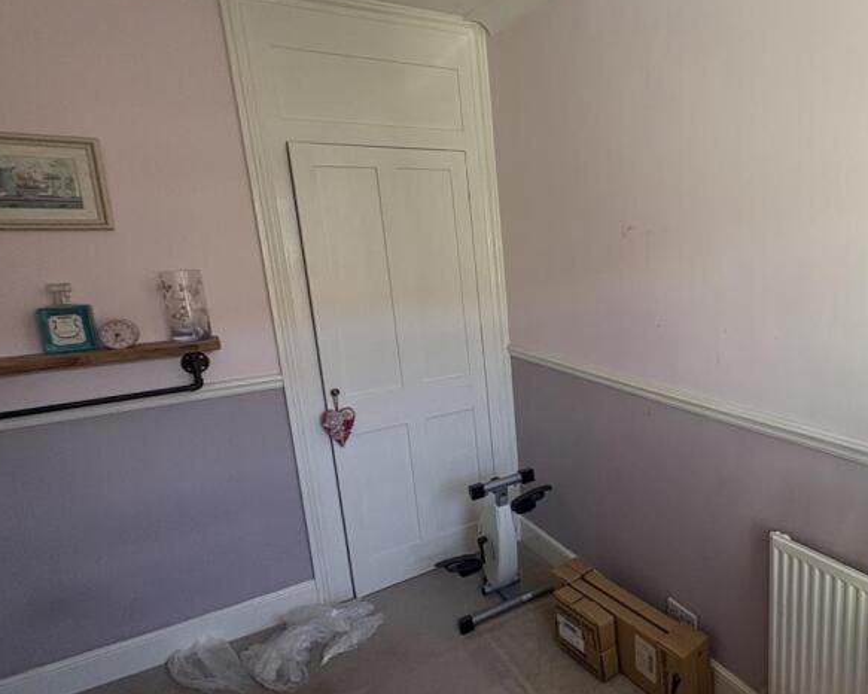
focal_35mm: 24
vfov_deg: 58.7
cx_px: 643
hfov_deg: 66.3
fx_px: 616
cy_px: 363
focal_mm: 2.22
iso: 80
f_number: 2.2
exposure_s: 1/99
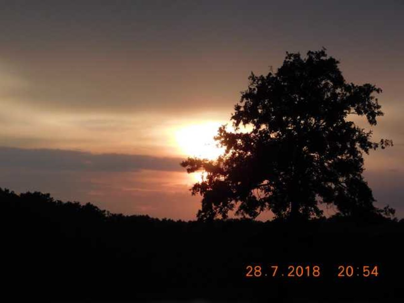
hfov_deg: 11.6
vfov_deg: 8.7
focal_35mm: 170
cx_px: 202
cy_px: 152
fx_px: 1984
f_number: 5.3
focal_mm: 30.1
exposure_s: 1/60
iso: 140
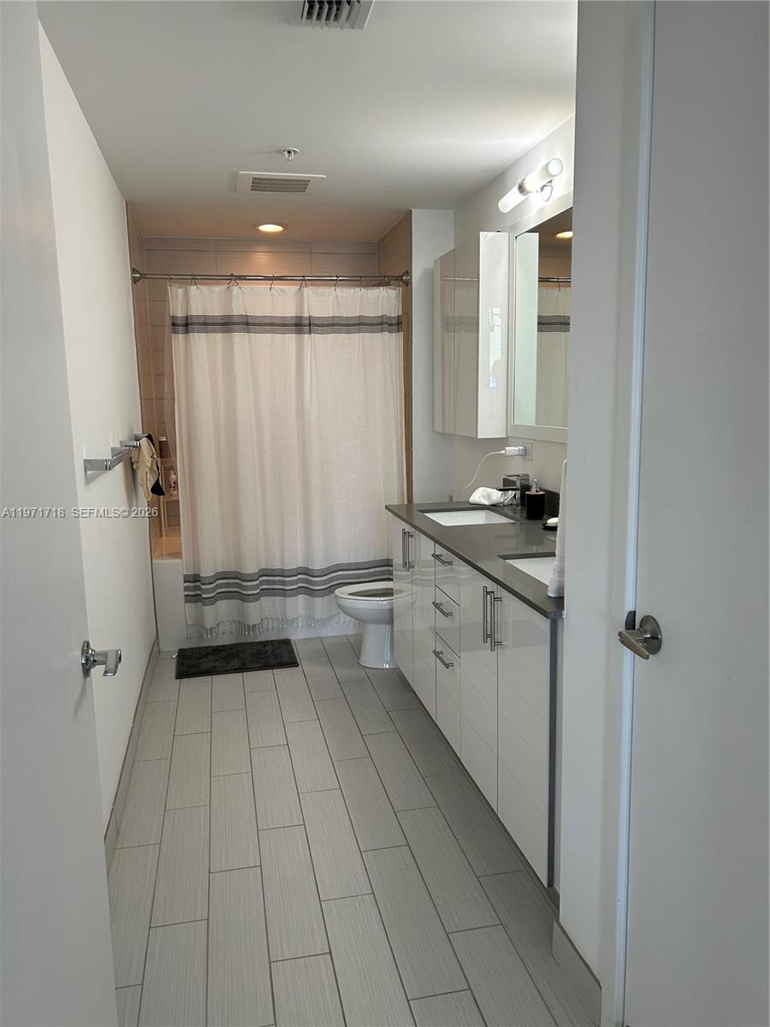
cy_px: 514
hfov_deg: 53.1
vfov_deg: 67.3
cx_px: 385
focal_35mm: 26
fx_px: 771
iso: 100
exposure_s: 1/120
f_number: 1.5
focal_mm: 5.7
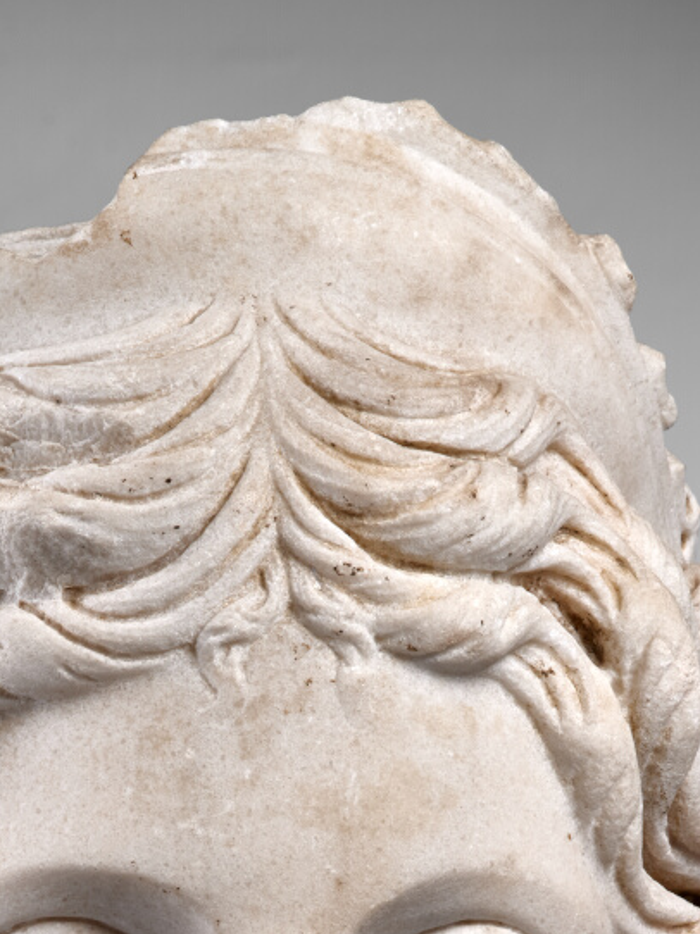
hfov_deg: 9.6
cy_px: 1138
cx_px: 212
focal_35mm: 155
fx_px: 4182
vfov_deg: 12.4
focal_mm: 80
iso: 200
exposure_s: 1/125
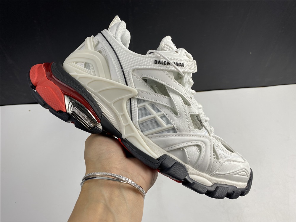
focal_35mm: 26
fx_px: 222
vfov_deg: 53.1
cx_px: 148
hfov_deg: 67.3
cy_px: 111
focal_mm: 4.25
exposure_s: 1/121
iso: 40
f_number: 1.8
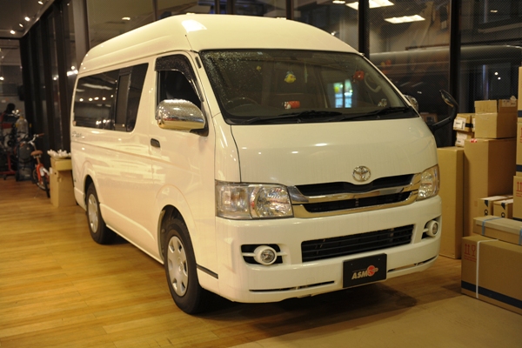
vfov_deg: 33.4
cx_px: 261
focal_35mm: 40
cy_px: 174
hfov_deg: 48.5
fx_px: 580
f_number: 2.8
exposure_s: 1/13
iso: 400
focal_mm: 40
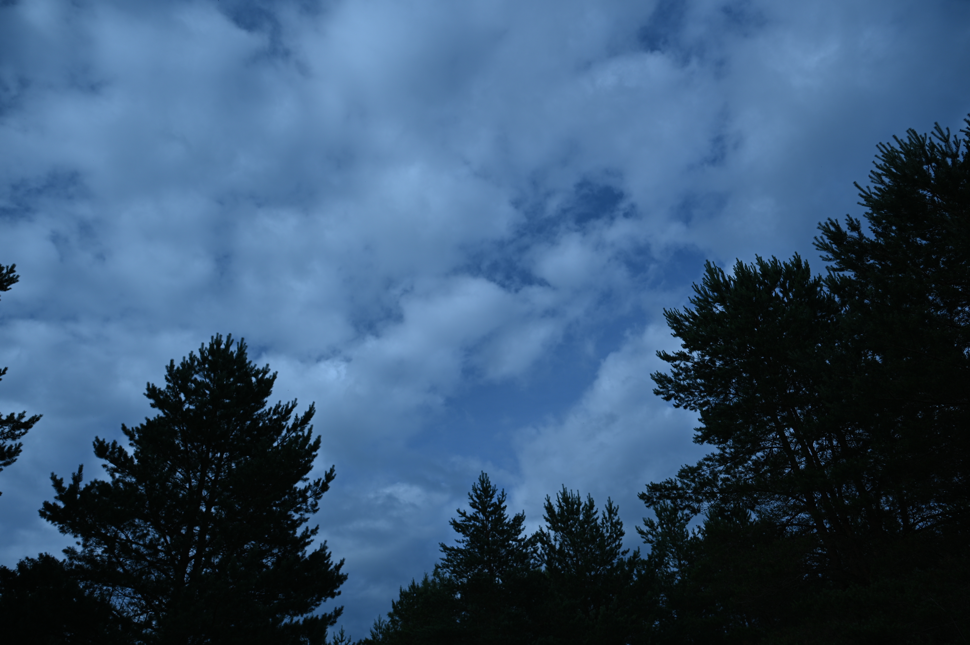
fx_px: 646
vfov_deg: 53.1
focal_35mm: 24
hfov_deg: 73.8
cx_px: 485
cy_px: 322
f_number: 4
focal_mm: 24
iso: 100
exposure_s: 1/1250
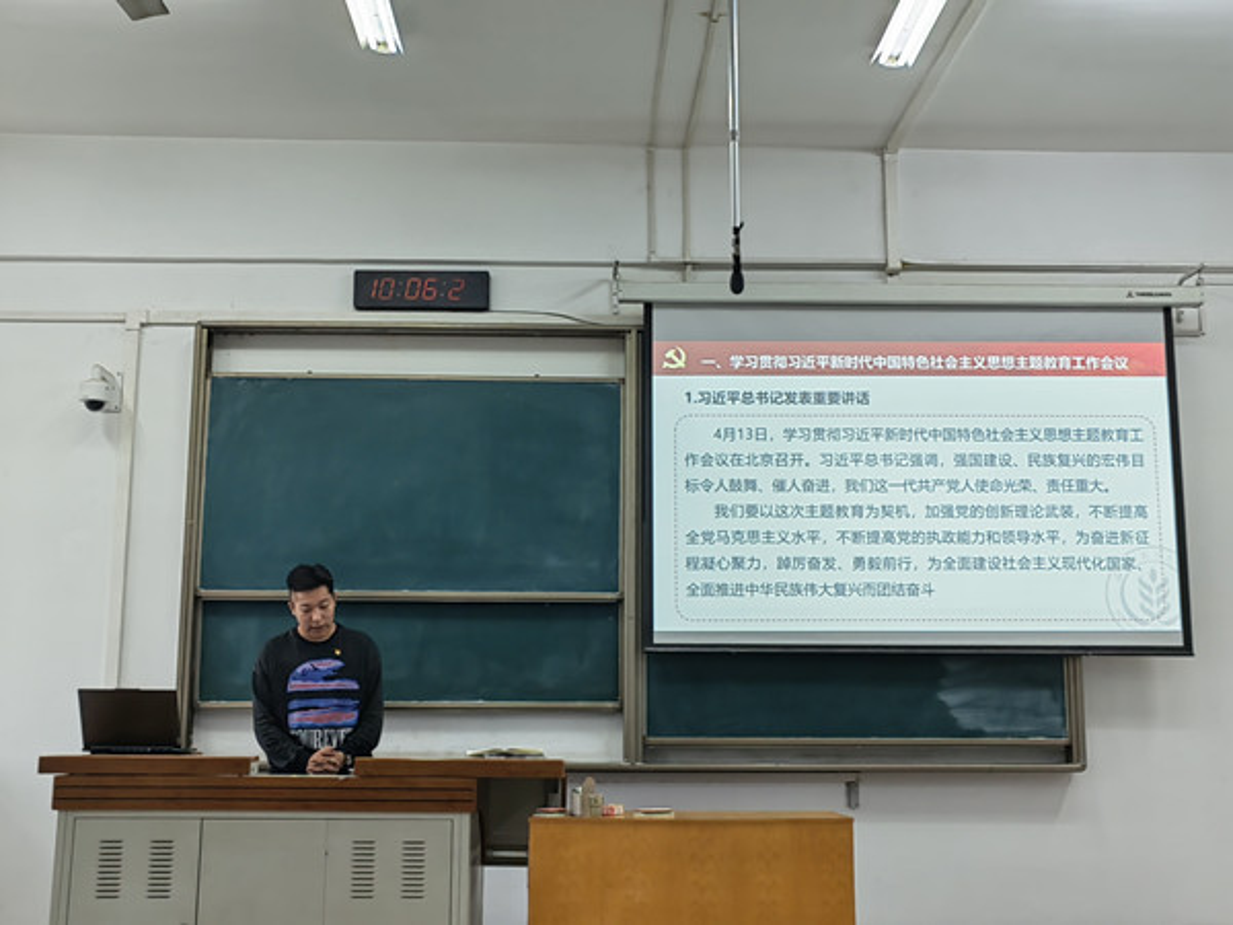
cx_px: 616
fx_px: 1460
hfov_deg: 45.8
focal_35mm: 41
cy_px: 462
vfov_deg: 35.1
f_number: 1.9
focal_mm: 5.52
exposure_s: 1/100
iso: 50
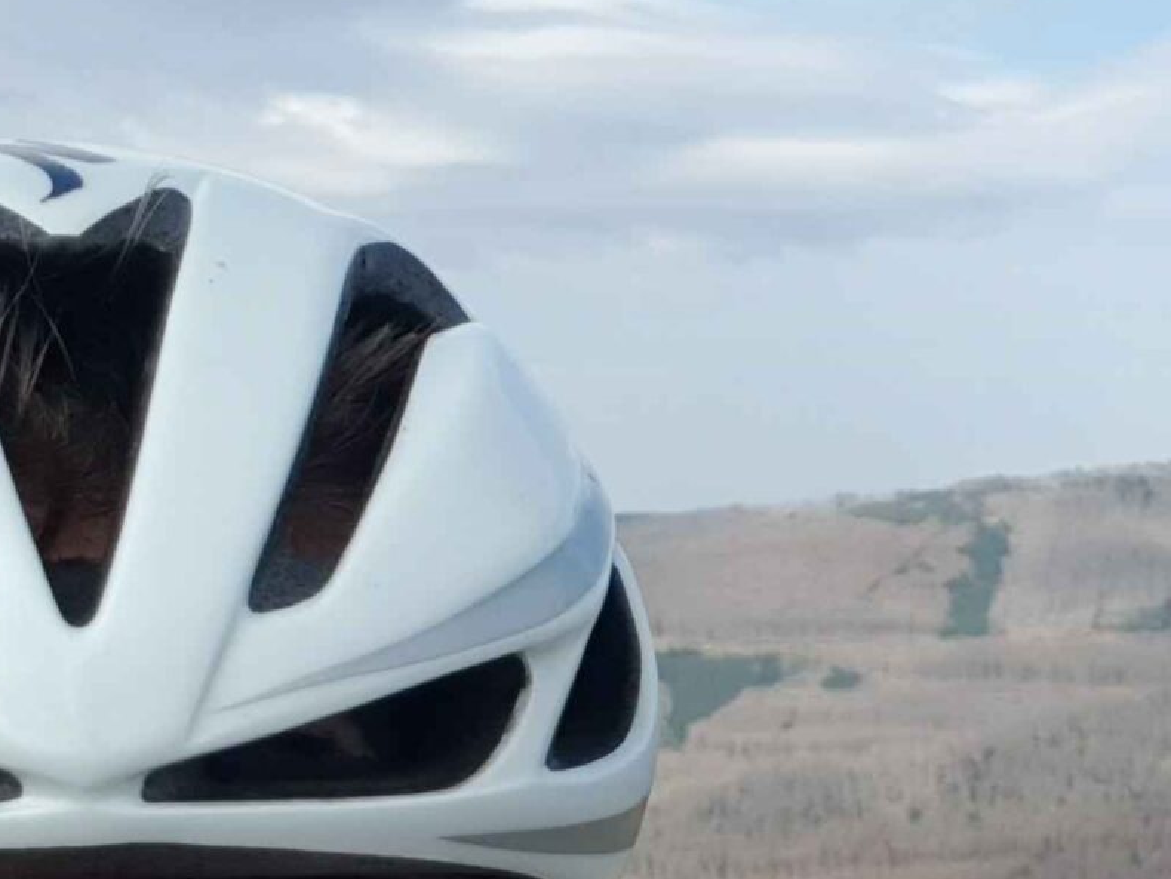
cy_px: 786
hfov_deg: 23.8
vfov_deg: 17.9
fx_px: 2741
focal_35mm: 81
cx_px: 910
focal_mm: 2.95
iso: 40
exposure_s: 1/1316
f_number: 1.7
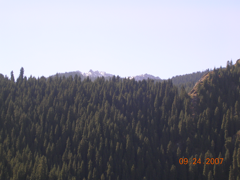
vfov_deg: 14.1
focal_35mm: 105
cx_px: 120
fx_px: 728
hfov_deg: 18.7
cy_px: 90
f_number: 4.6
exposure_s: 1/209
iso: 50
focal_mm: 15.9
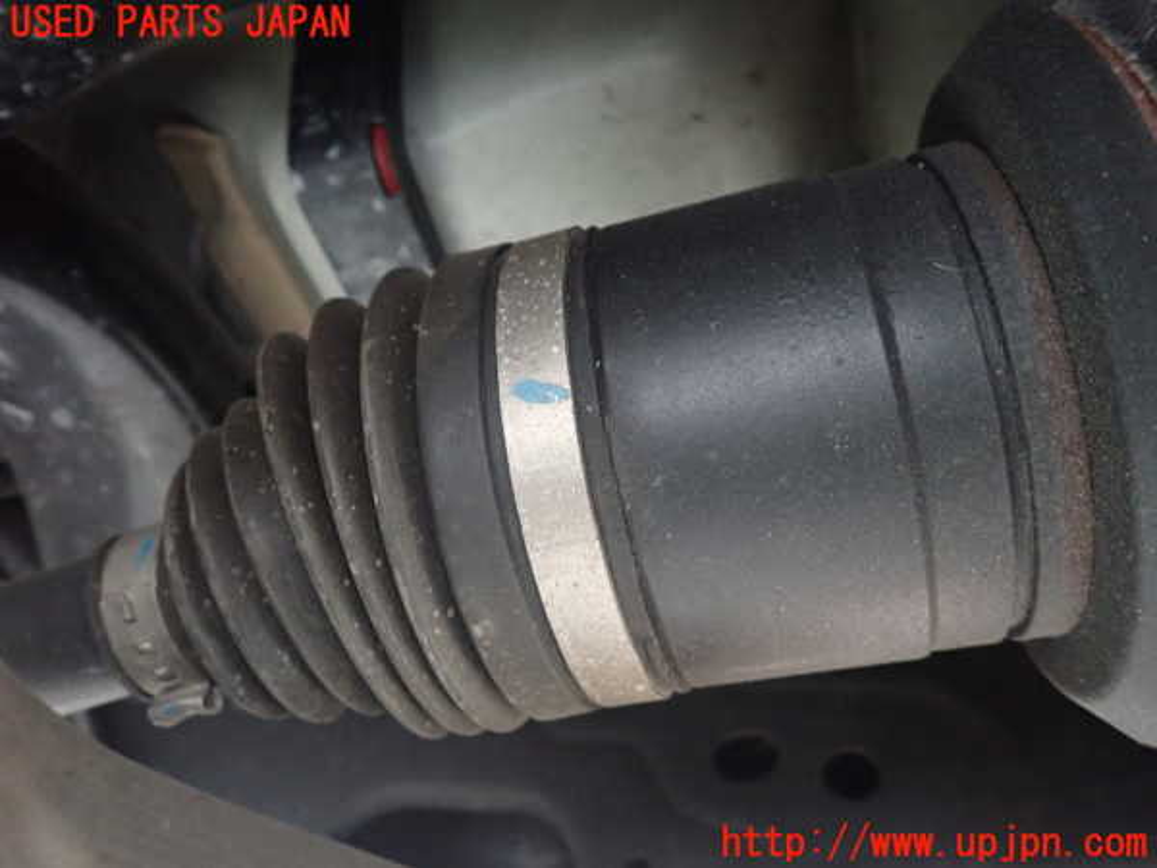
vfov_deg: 54.9
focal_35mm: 25
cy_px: 434
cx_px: 578
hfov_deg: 69.4
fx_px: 836
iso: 800
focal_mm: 4.5
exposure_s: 1/25
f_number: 2
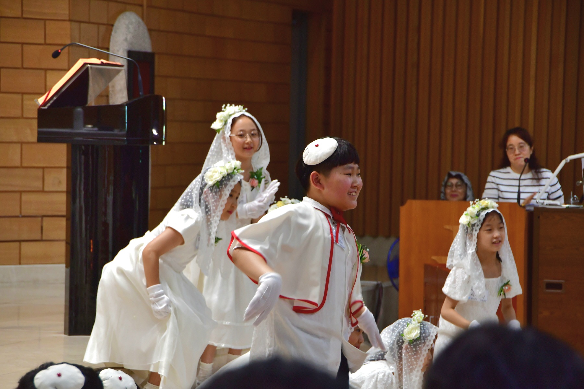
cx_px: 292
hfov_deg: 11.4
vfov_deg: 7.6
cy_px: 194
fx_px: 2920
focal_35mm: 180
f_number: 6
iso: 720
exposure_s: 1/125
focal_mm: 120
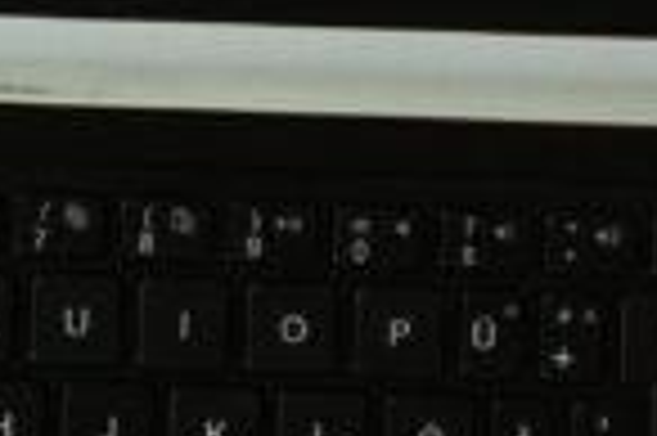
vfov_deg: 8.9
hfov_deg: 13.1
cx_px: 760
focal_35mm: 153
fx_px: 2789
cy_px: 45
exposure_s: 1/50
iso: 40
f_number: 2.2
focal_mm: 4.15
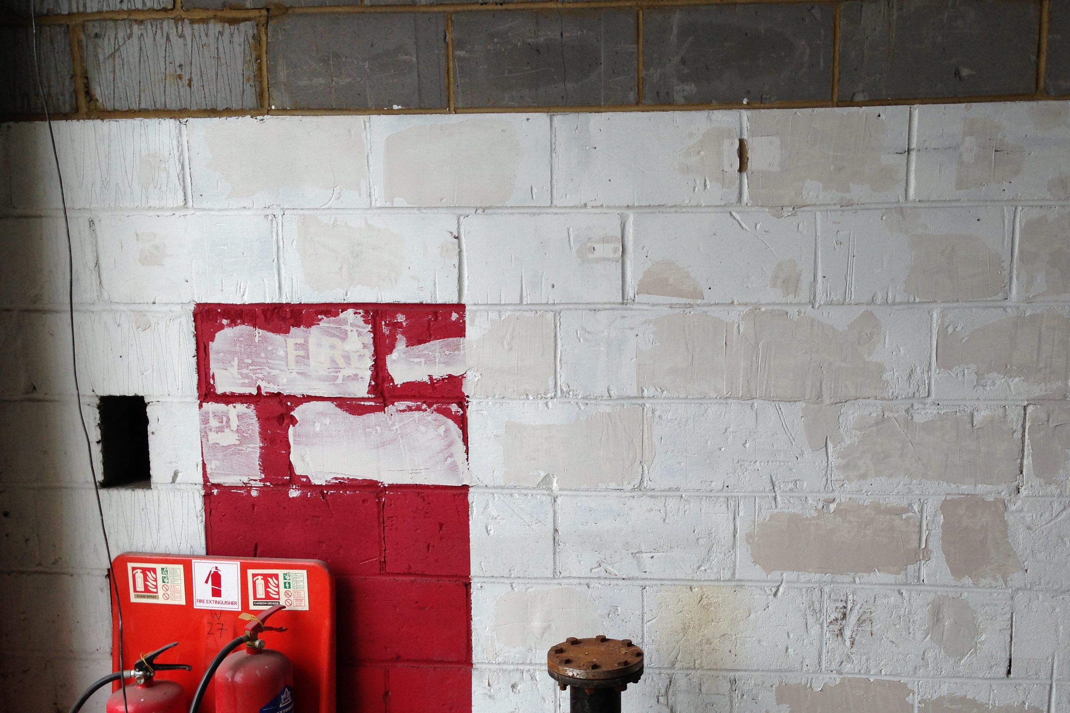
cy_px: 435
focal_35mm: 40
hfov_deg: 48.4
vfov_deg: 33.3
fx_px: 1189
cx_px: 599
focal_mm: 4.13
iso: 50
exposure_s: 1/153
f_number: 2.4
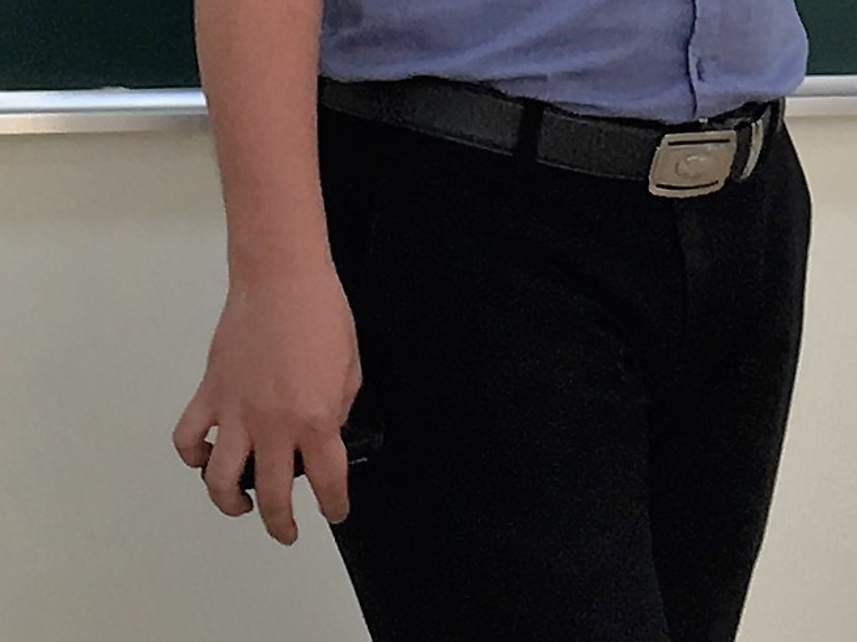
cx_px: 565
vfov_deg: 7.9
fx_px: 4332
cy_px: -839
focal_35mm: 175
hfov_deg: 11.3
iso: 64
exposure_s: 1/33
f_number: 2.2
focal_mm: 4.15
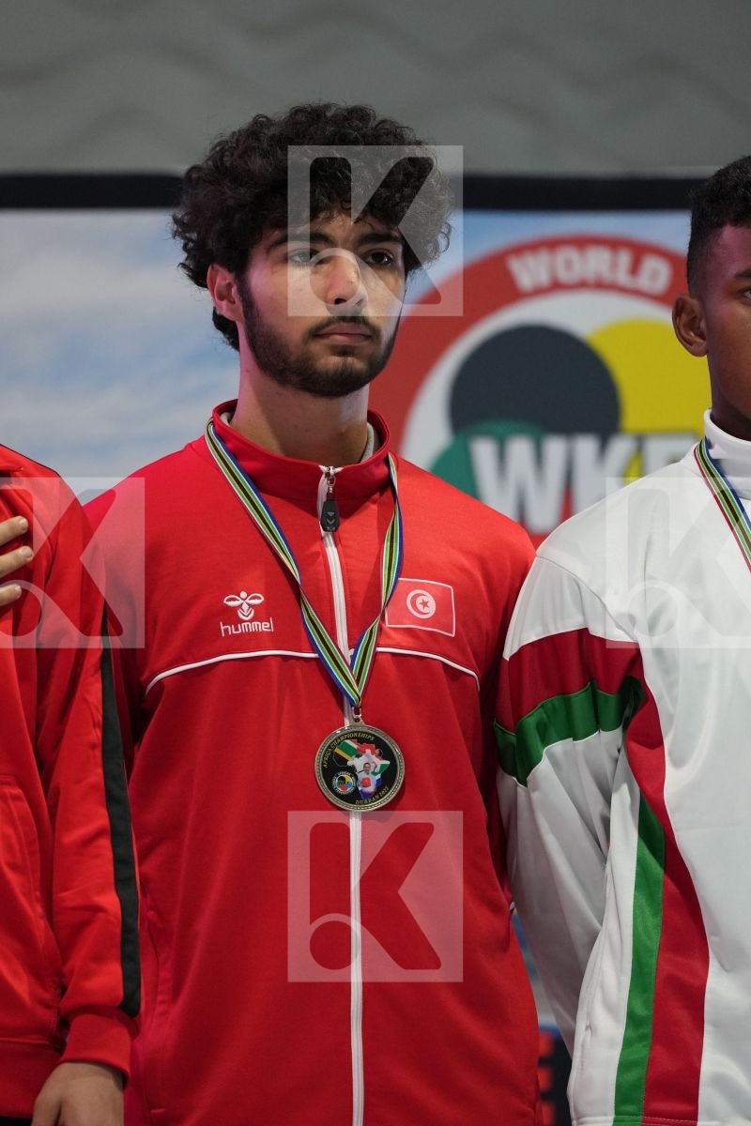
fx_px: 9387
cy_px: 563
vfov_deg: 6.9
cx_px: 376
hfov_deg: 4.6
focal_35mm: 300
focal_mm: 200
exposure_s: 1/250
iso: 2500
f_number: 2.8
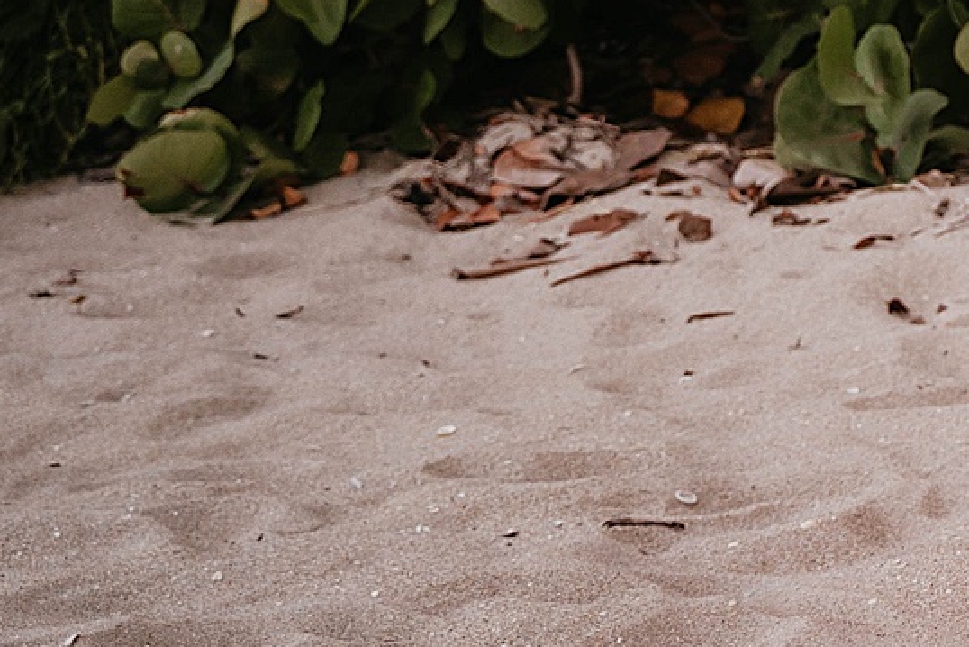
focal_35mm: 113
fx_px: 3042
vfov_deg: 11.8
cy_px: -196
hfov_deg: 16.7
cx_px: 1396
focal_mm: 38
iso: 640
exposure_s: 1/200
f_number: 2.8
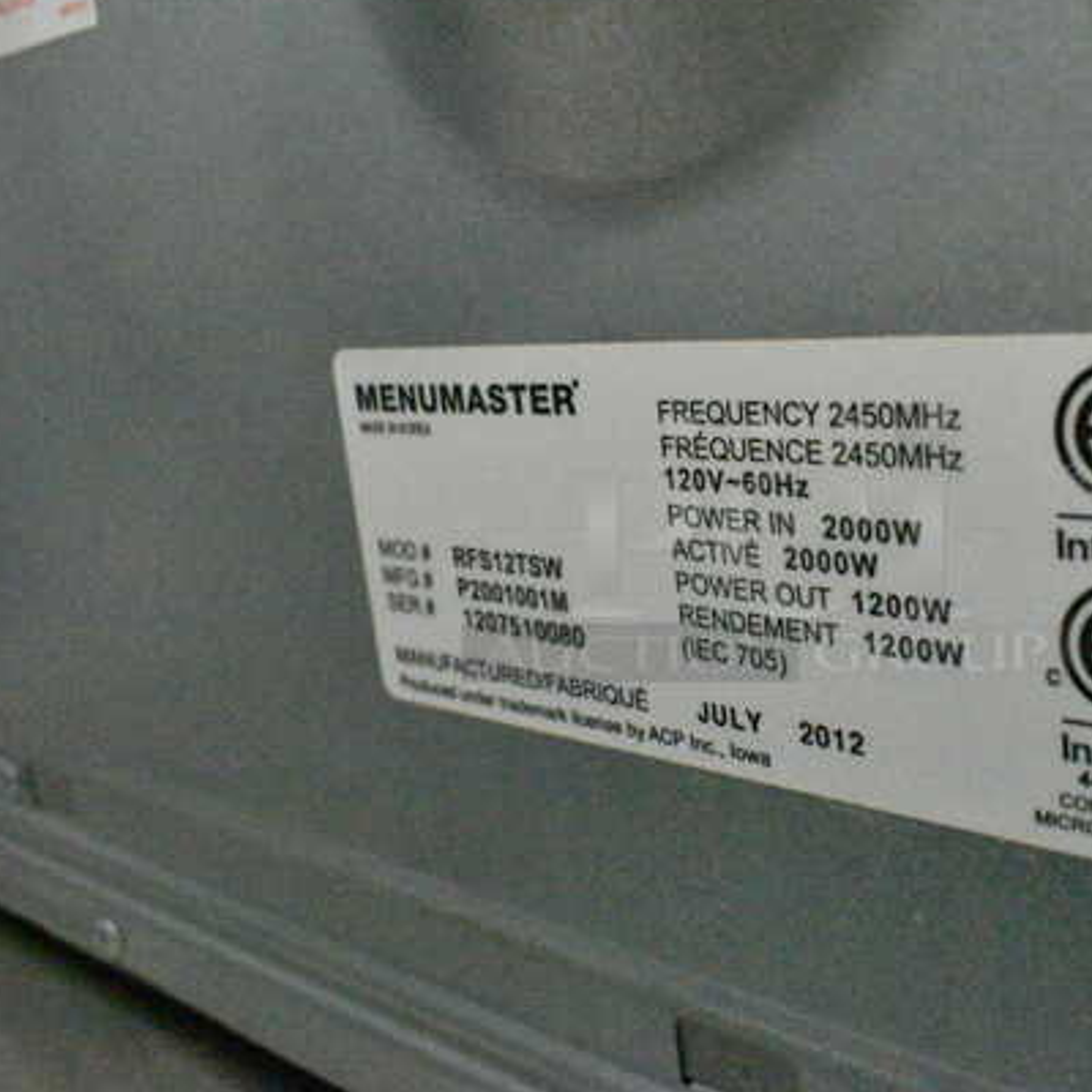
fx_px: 1249
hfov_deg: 46.1
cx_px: 767
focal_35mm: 35
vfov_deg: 47.2
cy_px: 538
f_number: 6.3
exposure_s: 1/160
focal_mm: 18
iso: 25600
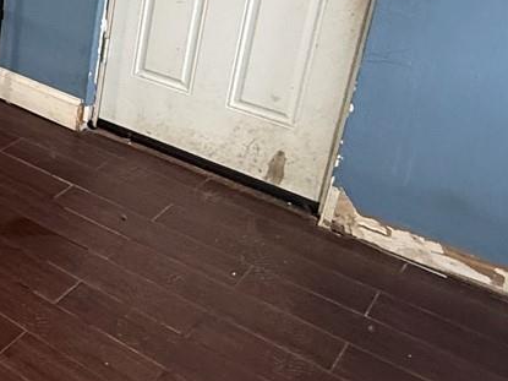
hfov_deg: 28.3
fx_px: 792
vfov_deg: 25.5
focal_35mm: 54
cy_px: -10
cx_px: -176
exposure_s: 1/63
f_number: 2.2
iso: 320
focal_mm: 2.22
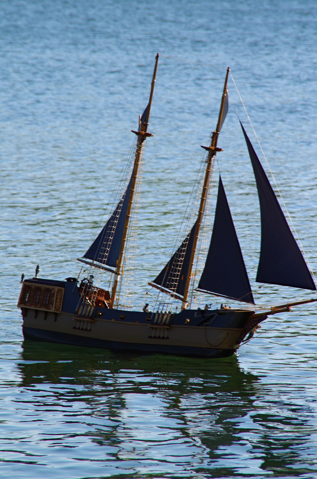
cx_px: 163
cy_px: 228
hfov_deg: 4.3
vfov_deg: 6.6
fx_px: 4179
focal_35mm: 315
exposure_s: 1/250
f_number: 11
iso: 200
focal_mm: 200
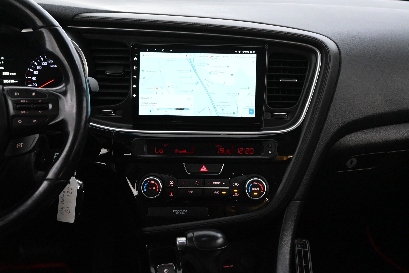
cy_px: 136
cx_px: 204
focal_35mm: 49
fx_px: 554
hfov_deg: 40.5
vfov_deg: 27.7
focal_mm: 32.5
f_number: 5
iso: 8000
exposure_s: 1/50
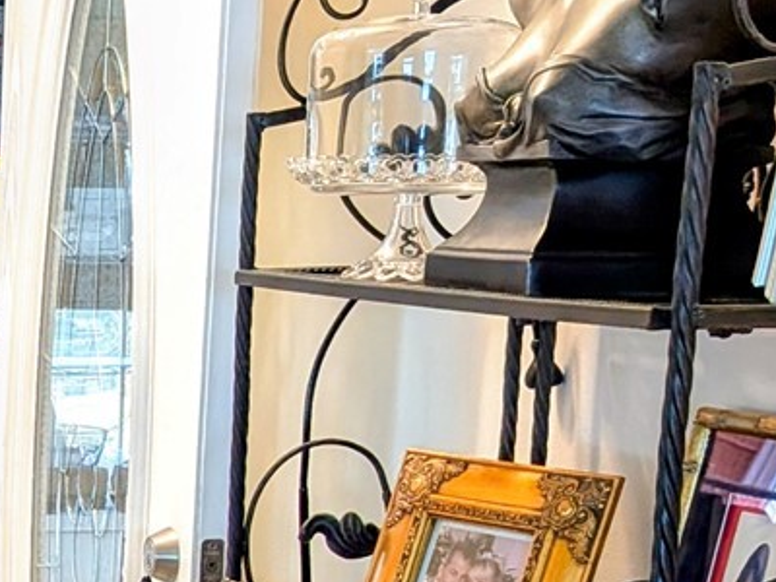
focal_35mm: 96
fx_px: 2152
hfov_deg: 18.1
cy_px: 663
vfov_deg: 15.0
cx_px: -400
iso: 33
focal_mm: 4.53
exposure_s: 1/120
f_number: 1.7
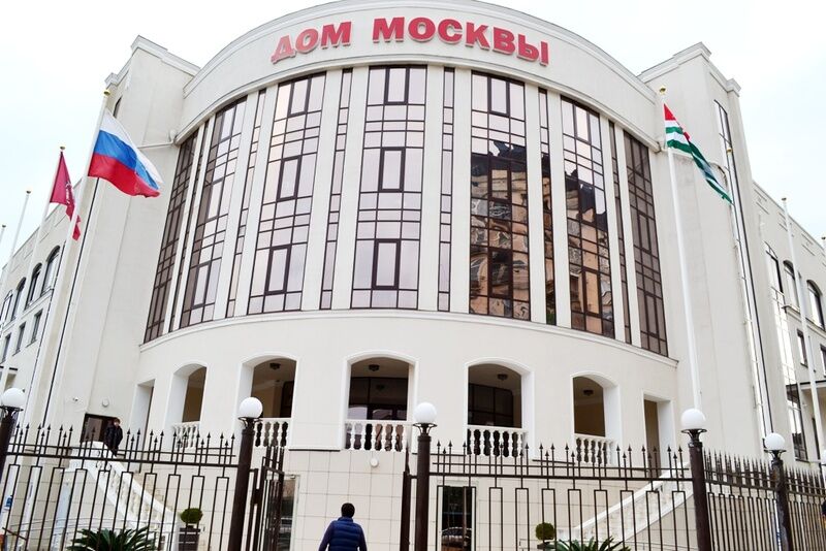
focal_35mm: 27
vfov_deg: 48.0
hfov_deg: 67.4
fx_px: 620
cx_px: 413
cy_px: 276
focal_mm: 18
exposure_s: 1/100
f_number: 9
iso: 400
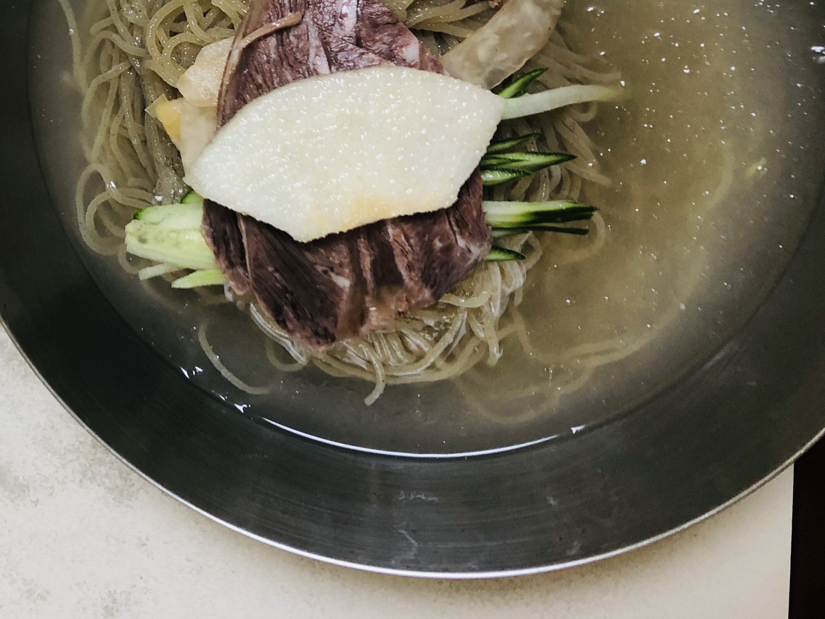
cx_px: 80
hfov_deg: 34.2
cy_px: 50
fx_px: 1263
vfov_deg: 26.5
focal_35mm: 53
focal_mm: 3.99
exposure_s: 1/24
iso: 40
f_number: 1.8
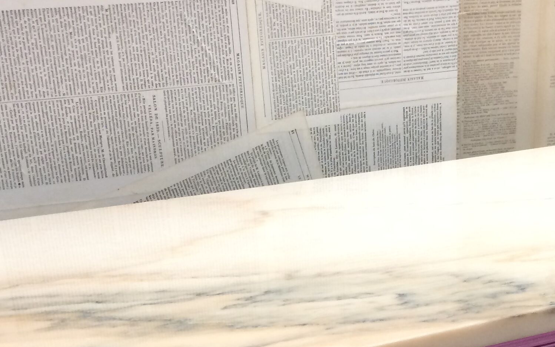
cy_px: 420
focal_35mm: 67
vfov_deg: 18.4
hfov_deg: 30.4
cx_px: 365
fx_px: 1013
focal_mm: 4.15
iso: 50
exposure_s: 1/33
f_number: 2.2
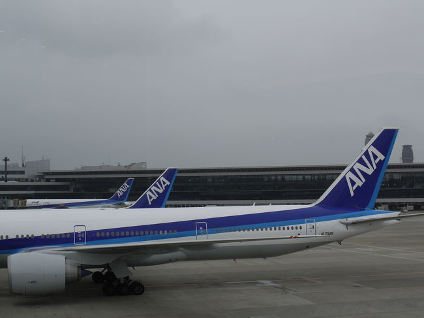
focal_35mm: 62
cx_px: 212
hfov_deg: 31.2
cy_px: 159
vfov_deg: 23.6
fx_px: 759
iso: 100
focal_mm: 31
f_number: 6.3
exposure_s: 1/200
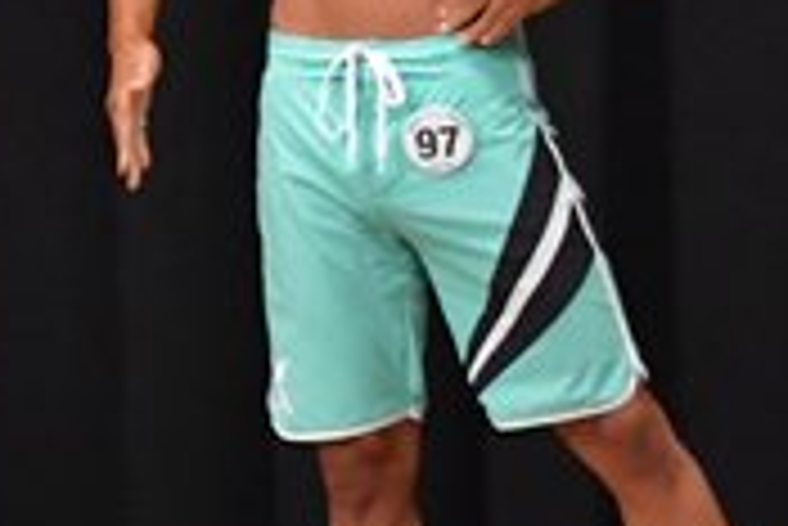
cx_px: -480
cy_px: 99
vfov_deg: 1.9
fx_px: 16255
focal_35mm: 742
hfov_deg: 2.8
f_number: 5.6
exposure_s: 1/400
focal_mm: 112
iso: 6400
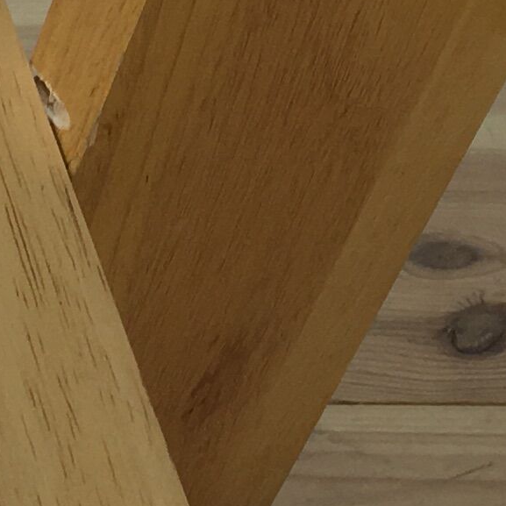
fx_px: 2960
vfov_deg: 9.8
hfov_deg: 9.8
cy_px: 272
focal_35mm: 179
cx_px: 310
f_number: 2.2
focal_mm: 4.15
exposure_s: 1/33
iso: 32
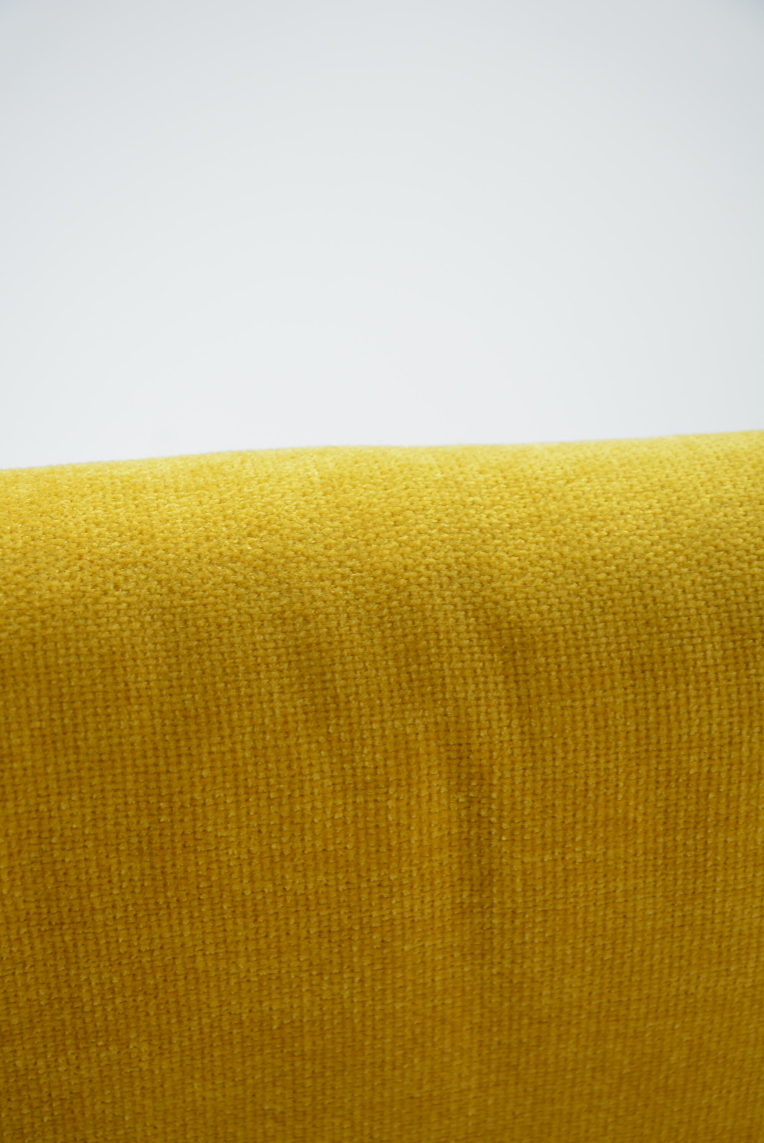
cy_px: 572
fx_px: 2478
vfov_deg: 26.0
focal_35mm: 78
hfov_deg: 17.5
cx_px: 382
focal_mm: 52
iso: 450
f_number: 5.6
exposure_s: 1/60
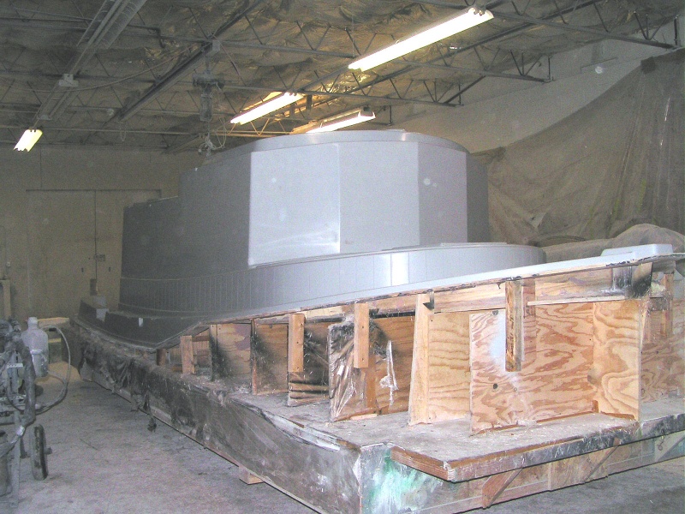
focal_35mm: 38
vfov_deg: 37.7
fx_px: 752
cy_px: 257
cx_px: 342
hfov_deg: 49.0
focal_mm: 5.8
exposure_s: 1/40
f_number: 5.6
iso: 100
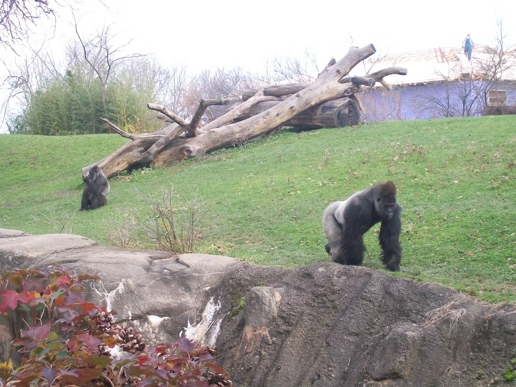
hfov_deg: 27.8
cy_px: 194
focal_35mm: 70
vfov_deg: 21.0
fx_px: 1043
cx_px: 258
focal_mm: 11.6
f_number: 3.8
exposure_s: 1/125
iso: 80
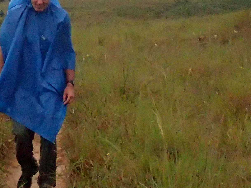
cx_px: -174
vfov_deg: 9.6
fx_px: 1095
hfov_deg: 12.2
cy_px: -60
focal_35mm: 151
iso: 1600
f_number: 11
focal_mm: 7.34
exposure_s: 1/1000
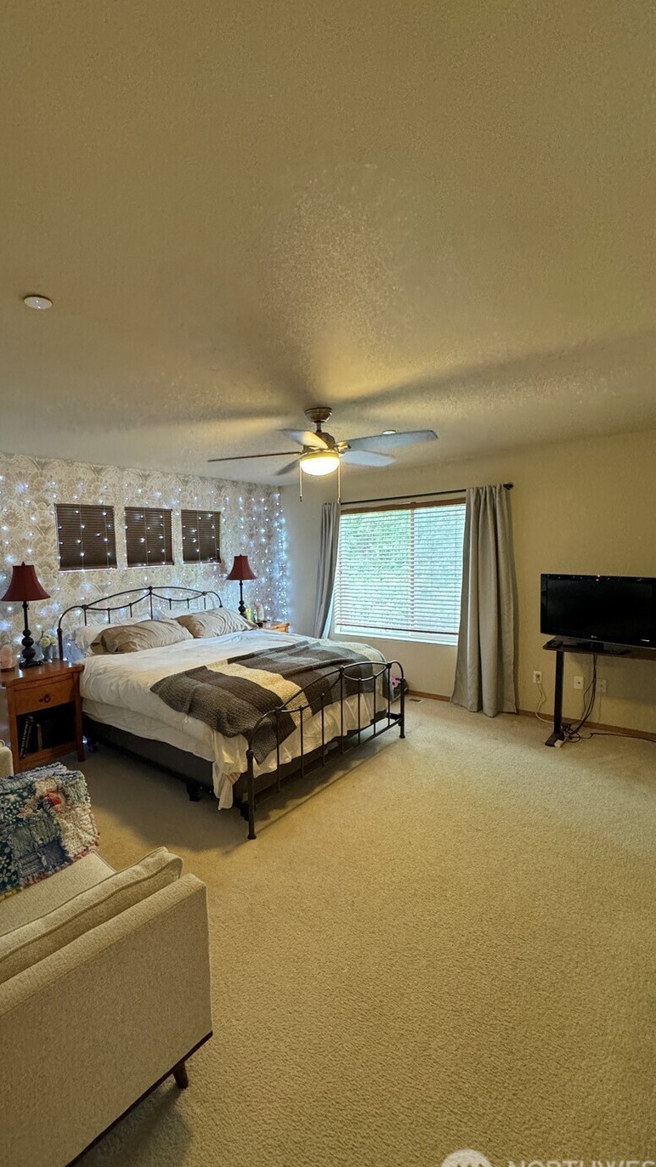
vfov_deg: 99.3
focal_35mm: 16
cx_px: 240
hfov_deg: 65.9
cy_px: 604
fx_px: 495
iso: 400
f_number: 2.2
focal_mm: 2.22
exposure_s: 1/60
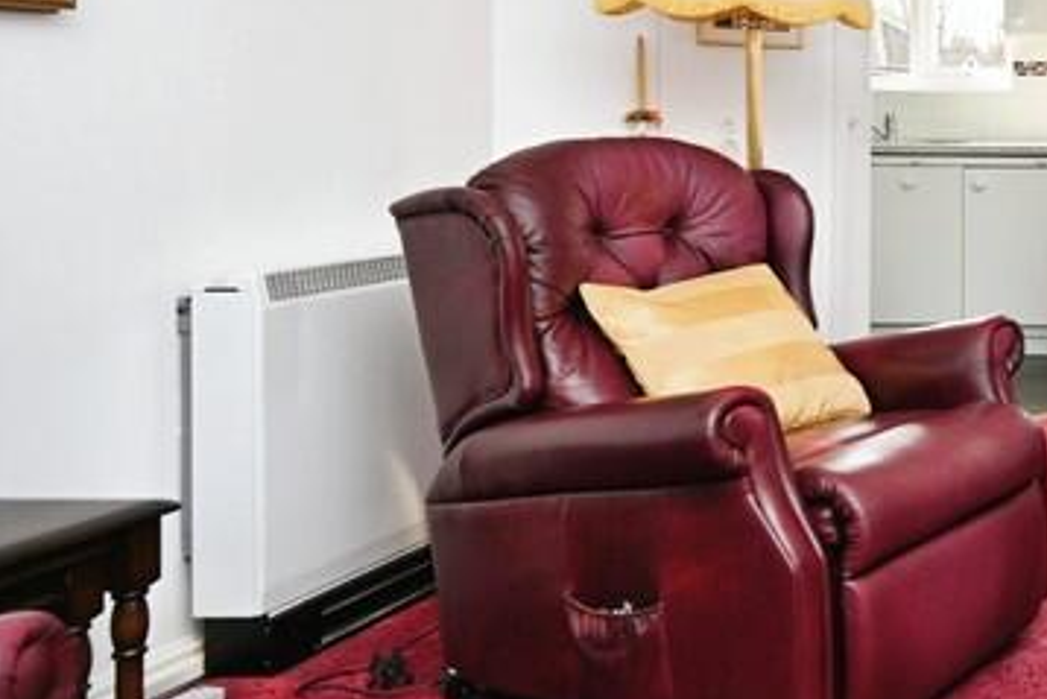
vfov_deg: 32.1
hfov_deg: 34.0
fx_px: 1164
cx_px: 1375
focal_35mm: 40
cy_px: 92
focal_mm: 14
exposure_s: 1/60
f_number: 4
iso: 160
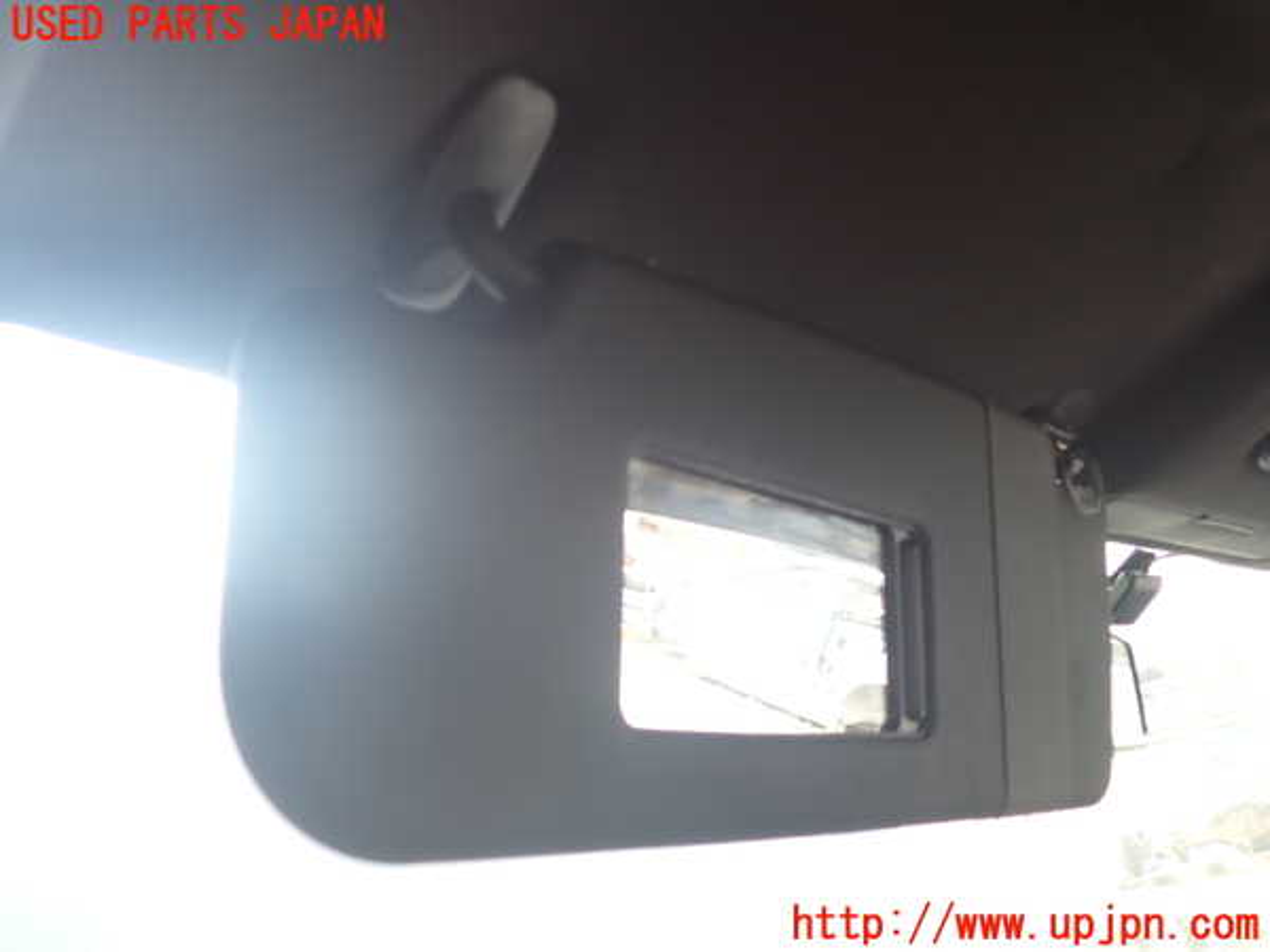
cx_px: 635
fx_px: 1101
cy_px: 476
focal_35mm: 30
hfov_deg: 60.0
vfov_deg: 46.8
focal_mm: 5.4
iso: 125
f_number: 2.3
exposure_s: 1/60
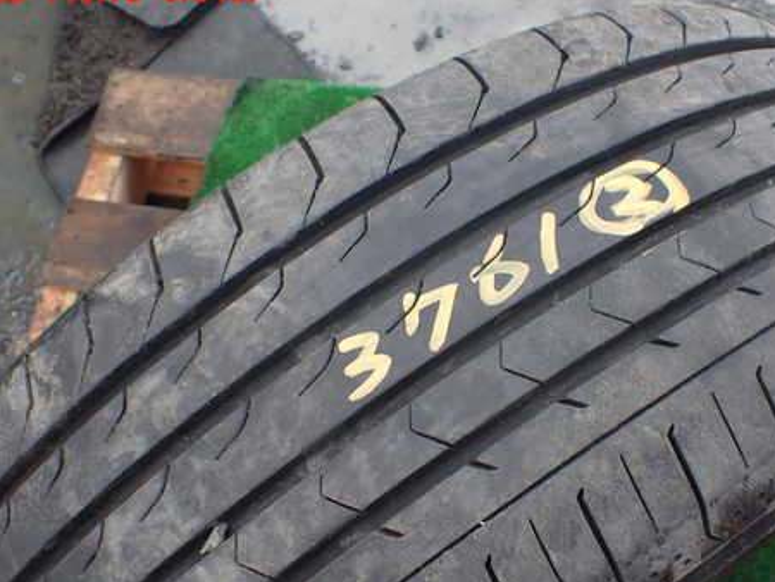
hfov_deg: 46.5
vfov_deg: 35.8
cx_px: 460
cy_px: 356
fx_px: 896
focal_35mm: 40
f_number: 3.2
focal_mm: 5.4
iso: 100
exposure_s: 1/160
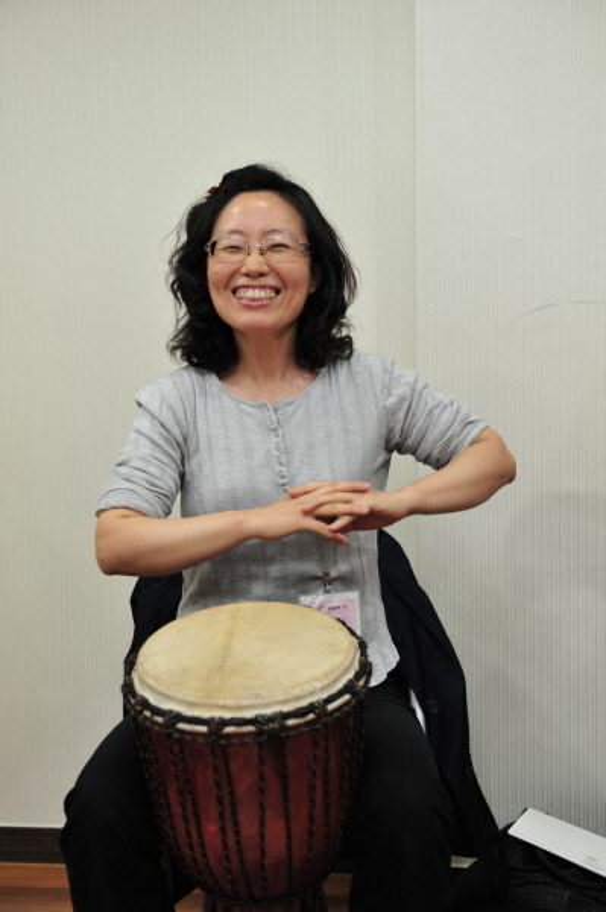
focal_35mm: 56
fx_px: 1416
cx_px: 303
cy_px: 456
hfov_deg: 24.2
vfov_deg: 35.7
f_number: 4
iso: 1600
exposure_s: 1/80
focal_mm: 56
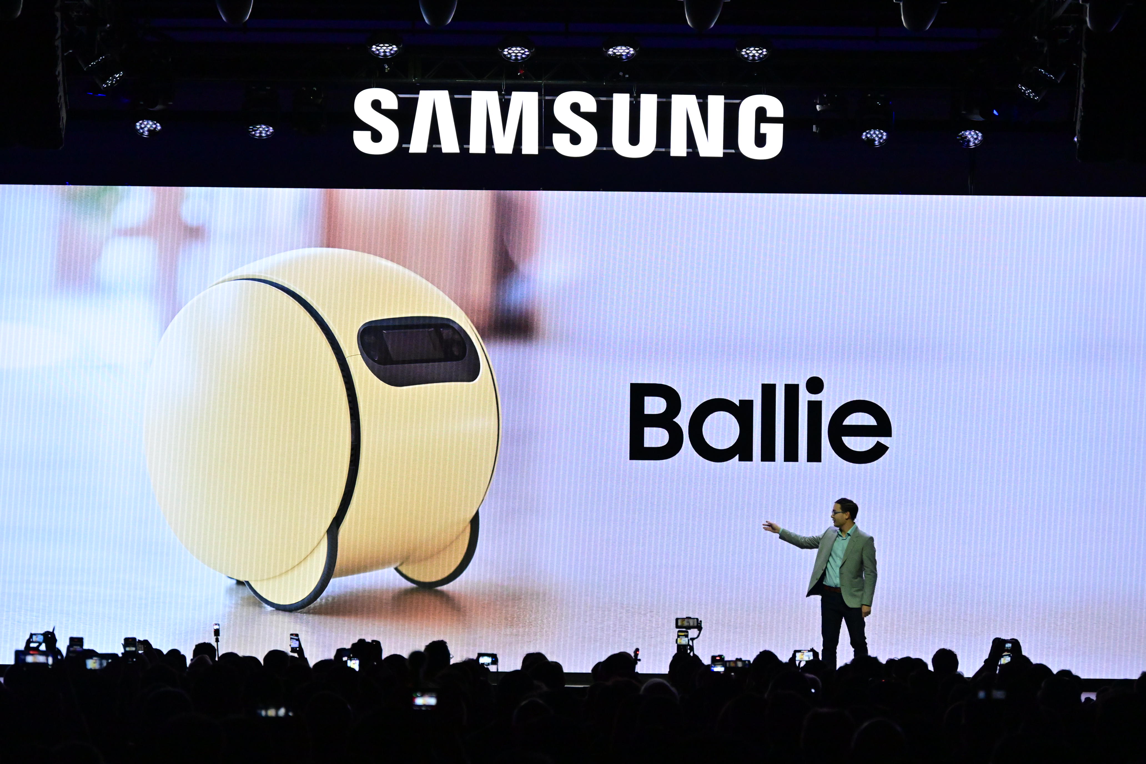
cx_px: 573
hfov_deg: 17.8
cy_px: 382
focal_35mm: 115
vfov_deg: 11.9
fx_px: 3661
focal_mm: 115
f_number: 6.3
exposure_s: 1/350
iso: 8000
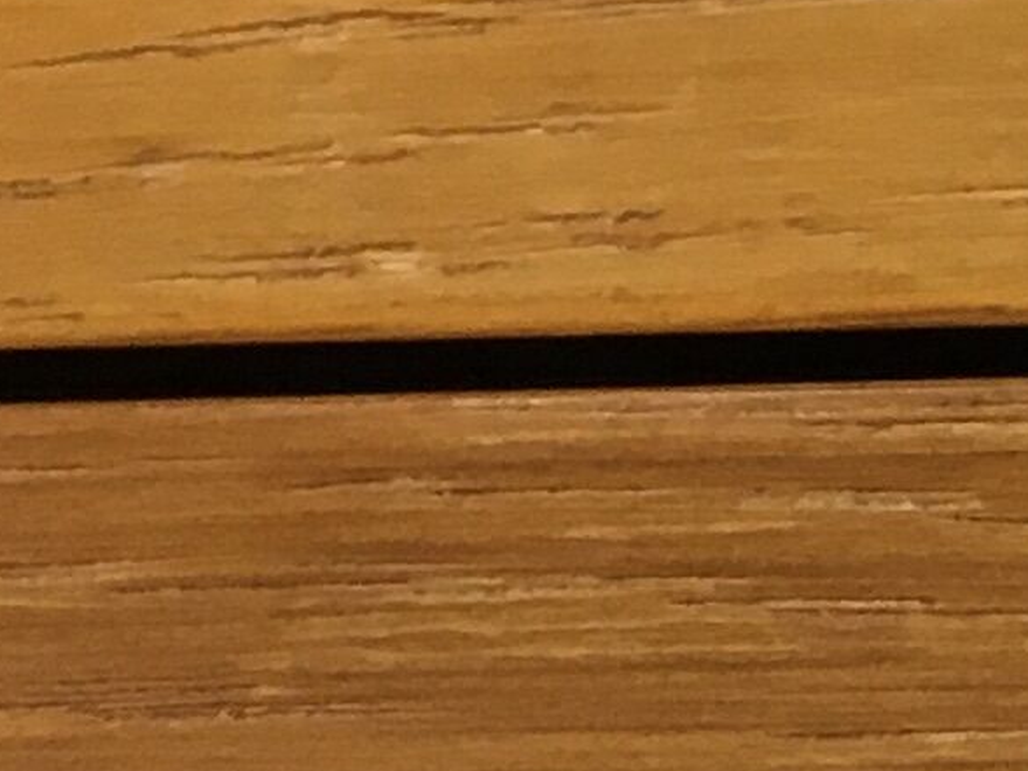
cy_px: 773
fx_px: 5910
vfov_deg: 7.4
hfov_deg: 8.2
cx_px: 3233
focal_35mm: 199
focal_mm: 4.15
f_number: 2.2
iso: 40
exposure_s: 1/33
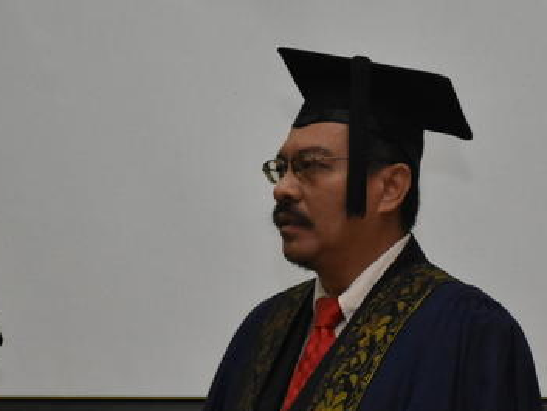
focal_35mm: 196
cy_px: 240
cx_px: 349
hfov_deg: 10.1
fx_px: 3098
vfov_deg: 7.6
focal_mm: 60
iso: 4000
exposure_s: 1/250
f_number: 5.6
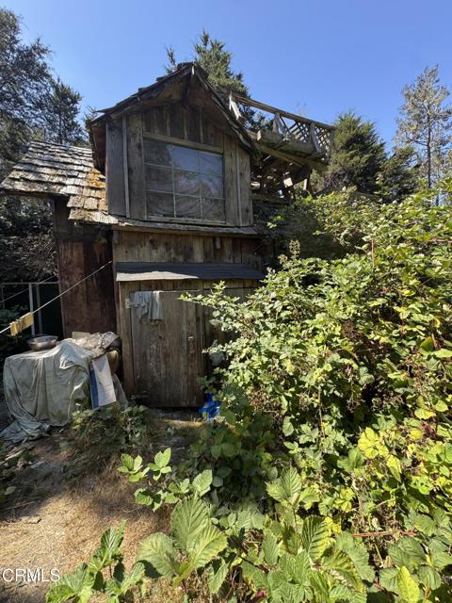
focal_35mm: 14
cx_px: 226
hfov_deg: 85.7
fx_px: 244
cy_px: 302
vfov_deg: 102.1
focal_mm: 2.22
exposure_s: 1/237
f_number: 2.2
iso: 40
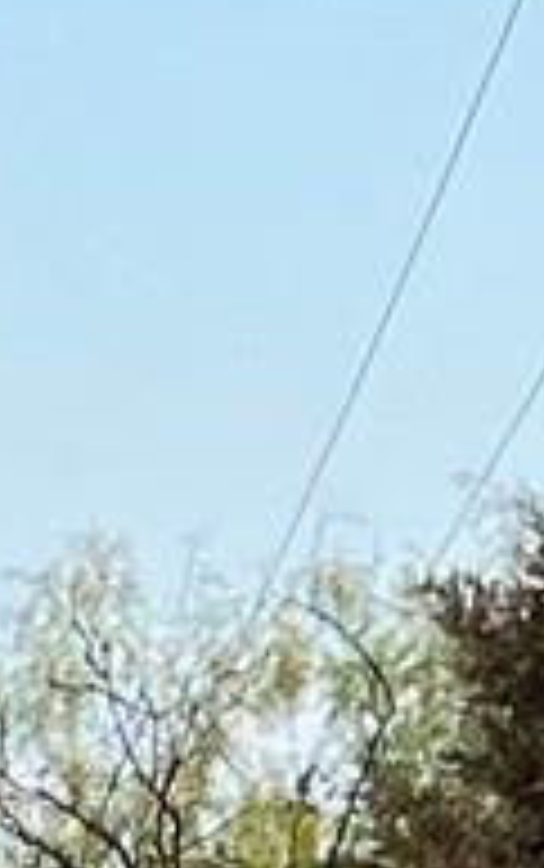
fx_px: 6911
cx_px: -2073
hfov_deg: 4.0
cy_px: 2168
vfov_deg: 6.8
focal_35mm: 292
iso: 50
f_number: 1.5
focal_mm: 5.7
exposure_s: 1/6579
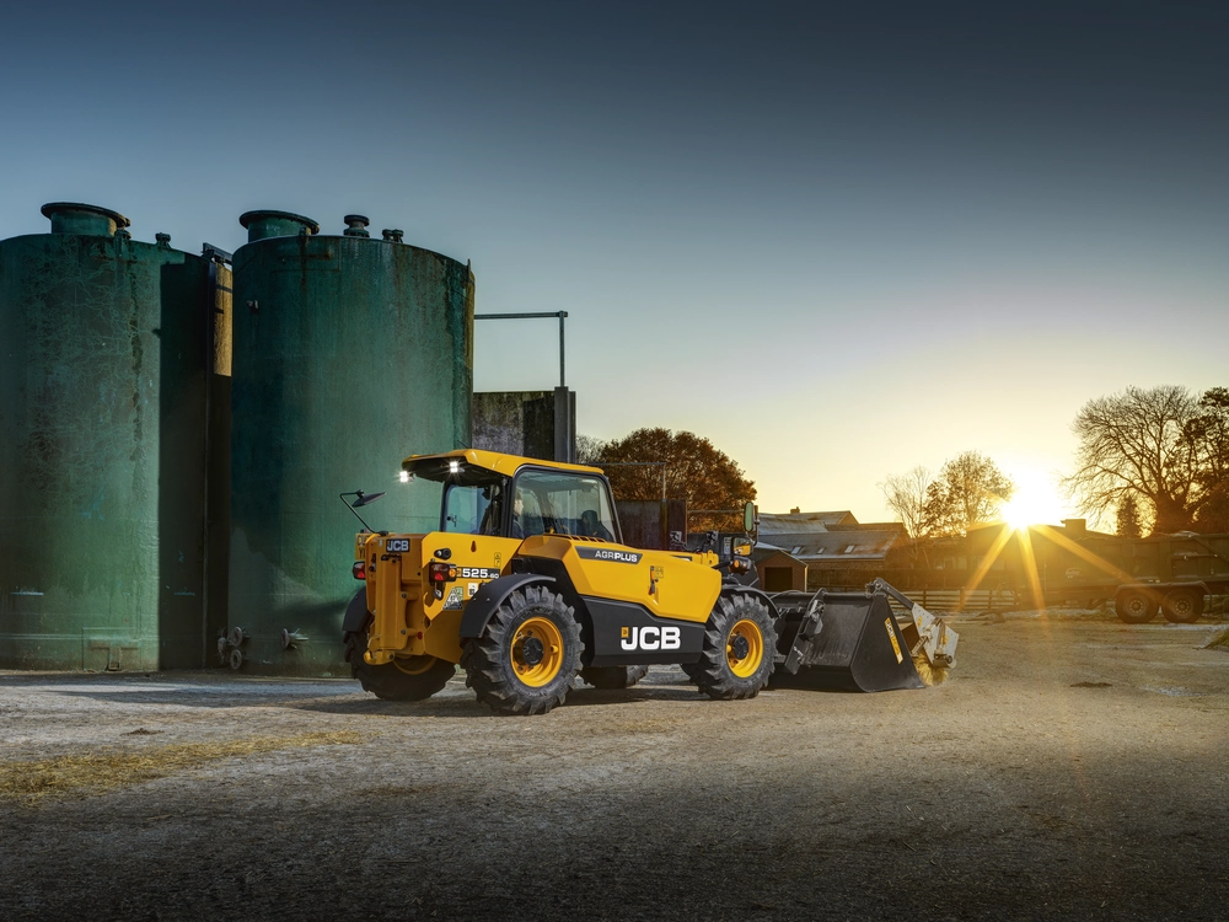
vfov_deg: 44.2
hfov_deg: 56.8
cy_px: 461
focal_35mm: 32
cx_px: 614
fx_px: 1136
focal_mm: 50
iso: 100
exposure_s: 1/60
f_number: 11
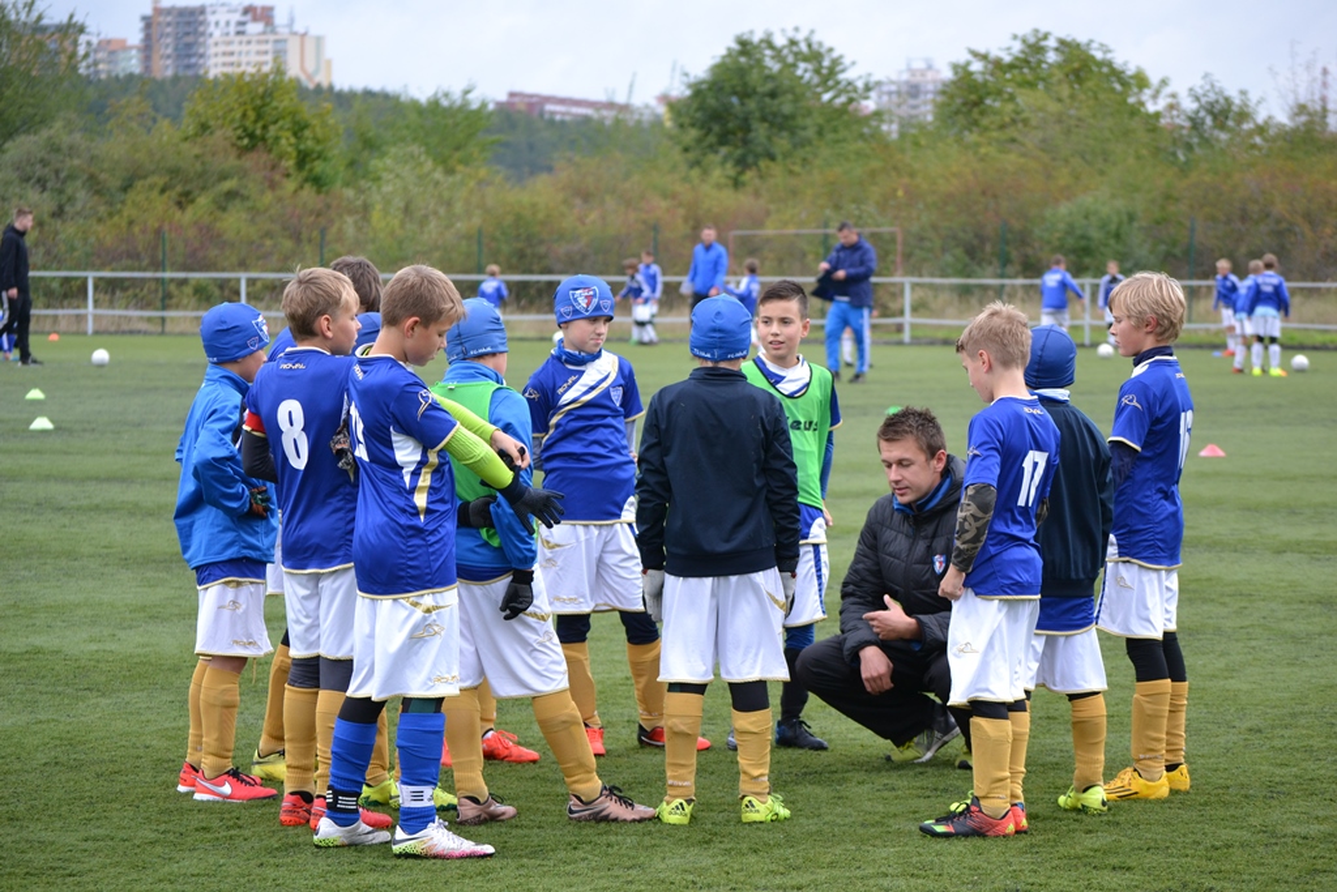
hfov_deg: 16.7
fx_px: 4568
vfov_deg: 11.1
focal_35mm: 123
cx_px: 668
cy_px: 446
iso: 400
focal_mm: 82
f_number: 4.2
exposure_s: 1/640
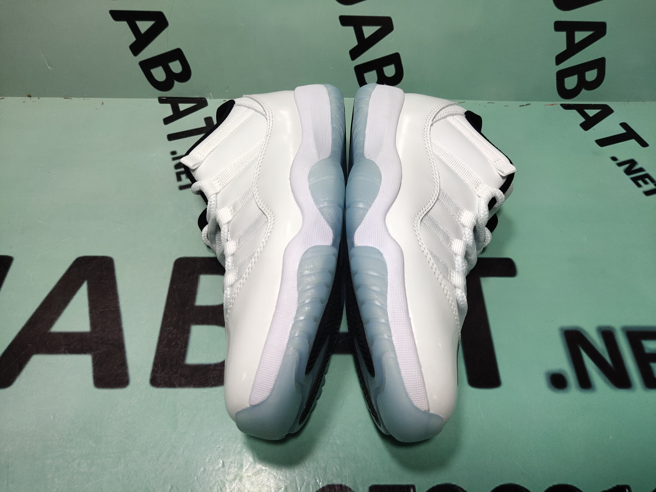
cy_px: 246
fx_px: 569
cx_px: 328
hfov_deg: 60.0
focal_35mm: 30
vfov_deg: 46.8
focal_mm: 4.35
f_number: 1.79
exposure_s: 1/100
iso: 64
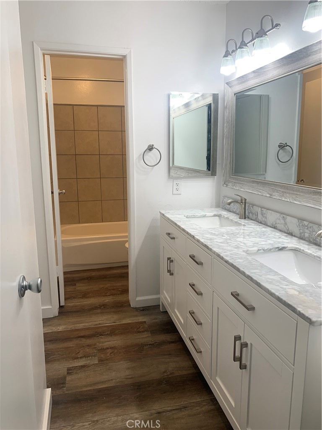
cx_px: 161
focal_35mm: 26
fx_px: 322
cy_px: 215
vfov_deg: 67.3
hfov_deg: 53.1
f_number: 1.8
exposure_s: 1/120
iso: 50
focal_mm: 4.25
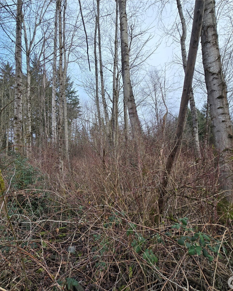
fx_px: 147
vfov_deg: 89.6
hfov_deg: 76.3
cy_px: 146
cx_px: 96
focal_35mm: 17
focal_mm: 2.2
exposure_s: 1/232
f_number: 2.2
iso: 50
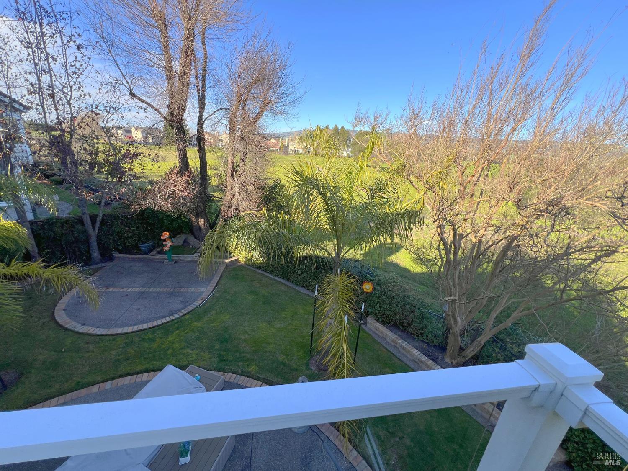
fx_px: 236
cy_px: 236
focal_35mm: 13
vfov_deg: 89.9
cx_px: 314
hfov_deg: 106.2
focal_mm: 1.57
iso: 32
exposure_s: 1/677
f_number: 1.8
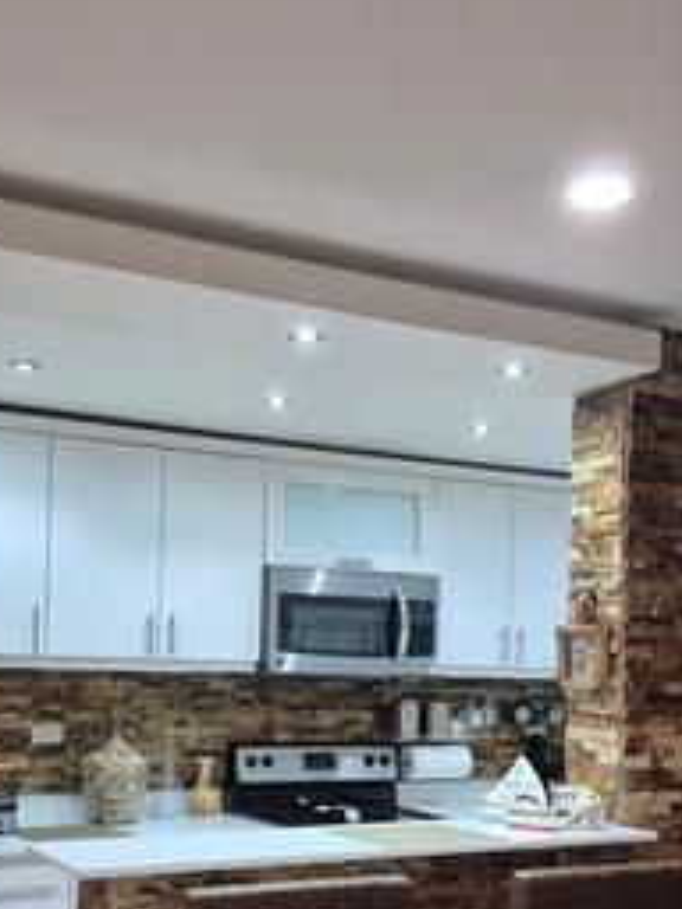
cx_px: 329
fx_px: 1182
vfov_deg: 41.3
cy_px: 632
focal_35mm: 45
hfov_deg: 32.2
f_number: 1.8
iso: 320
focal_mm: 5.4
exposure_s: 1/120
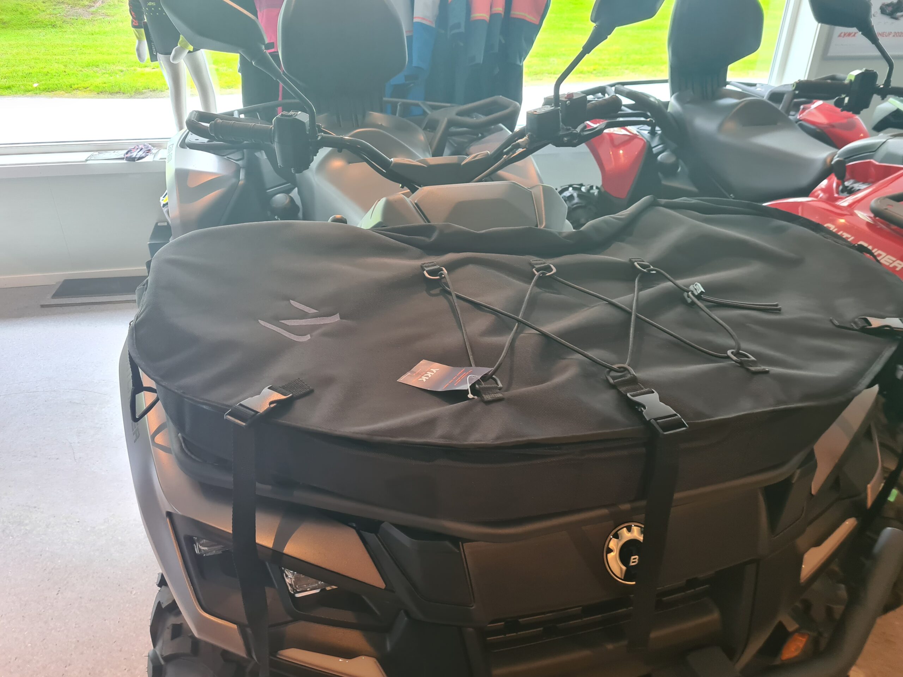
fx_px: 678
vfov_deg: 53.1
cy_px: 338
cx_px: 452
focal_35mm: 26
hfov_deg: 67.3
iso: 200
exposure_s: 1/50
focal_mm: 5.4
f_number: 1.8
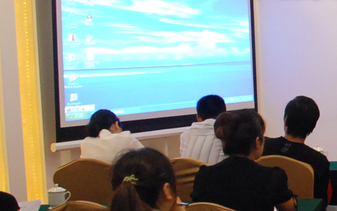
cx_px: 524
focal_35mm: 89
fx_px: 818
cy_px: 88
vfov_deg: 14.7
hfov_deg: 19.8
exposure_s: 1/25
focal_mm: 18
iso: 1600
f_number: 3.5
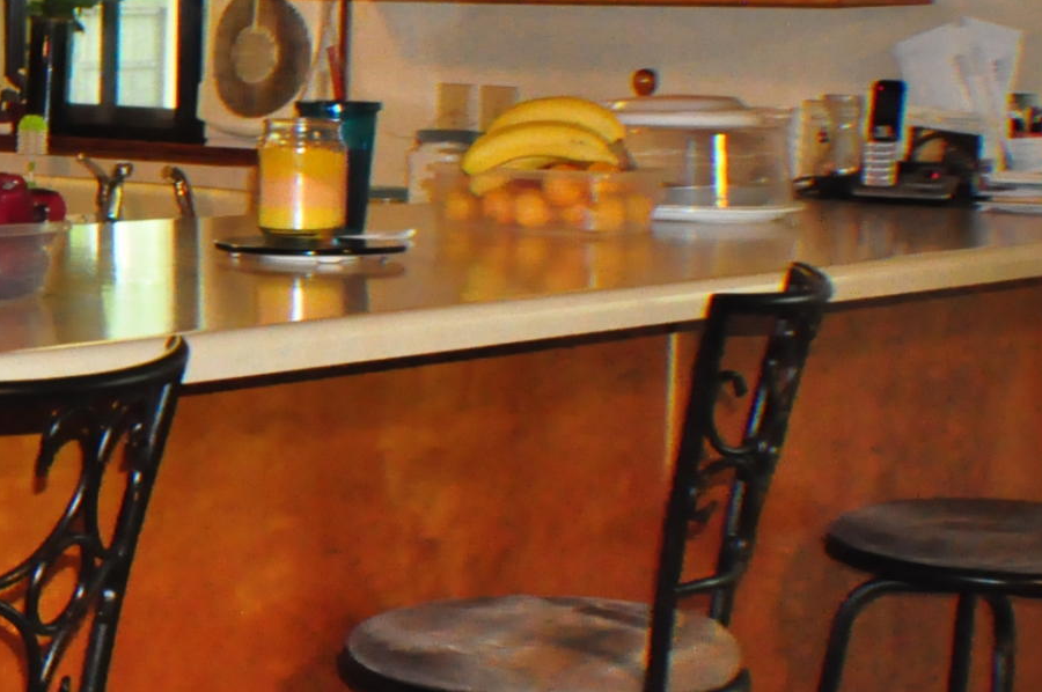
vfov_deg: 10.5
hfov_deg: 14.6
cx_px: -545
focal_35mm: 130
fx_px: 3759
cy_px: 150
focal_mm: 26
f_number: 8
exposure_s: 1/60
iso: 3200
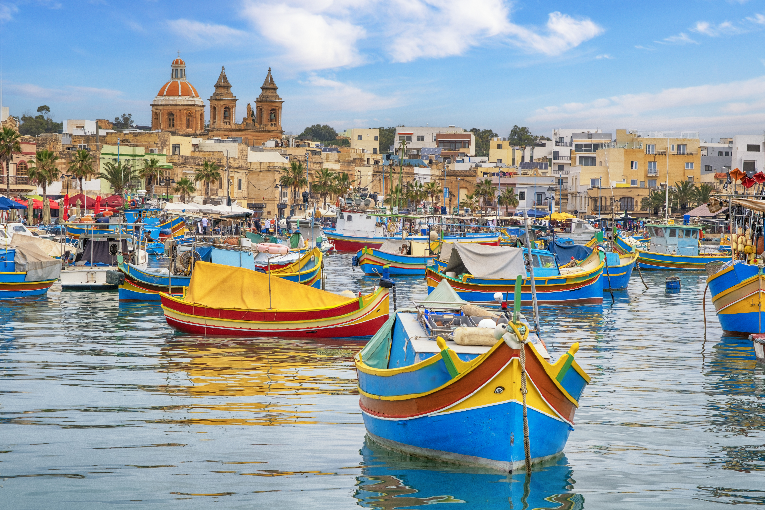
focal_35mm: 105
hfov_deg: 19.5
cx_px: 382
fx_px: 2231
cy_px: 255
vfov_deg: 13.0
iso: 125
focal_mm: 69.8
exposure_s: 1/250
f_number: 9
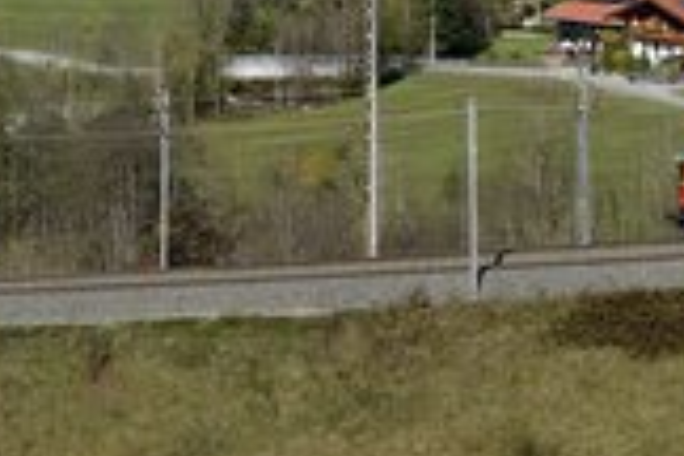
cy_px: -287
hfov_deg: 6.9
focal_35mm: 281
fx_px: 5339
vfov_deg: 4.8
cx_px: 1727
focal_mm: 38
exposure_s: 1/1600
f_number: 5.6
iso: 250
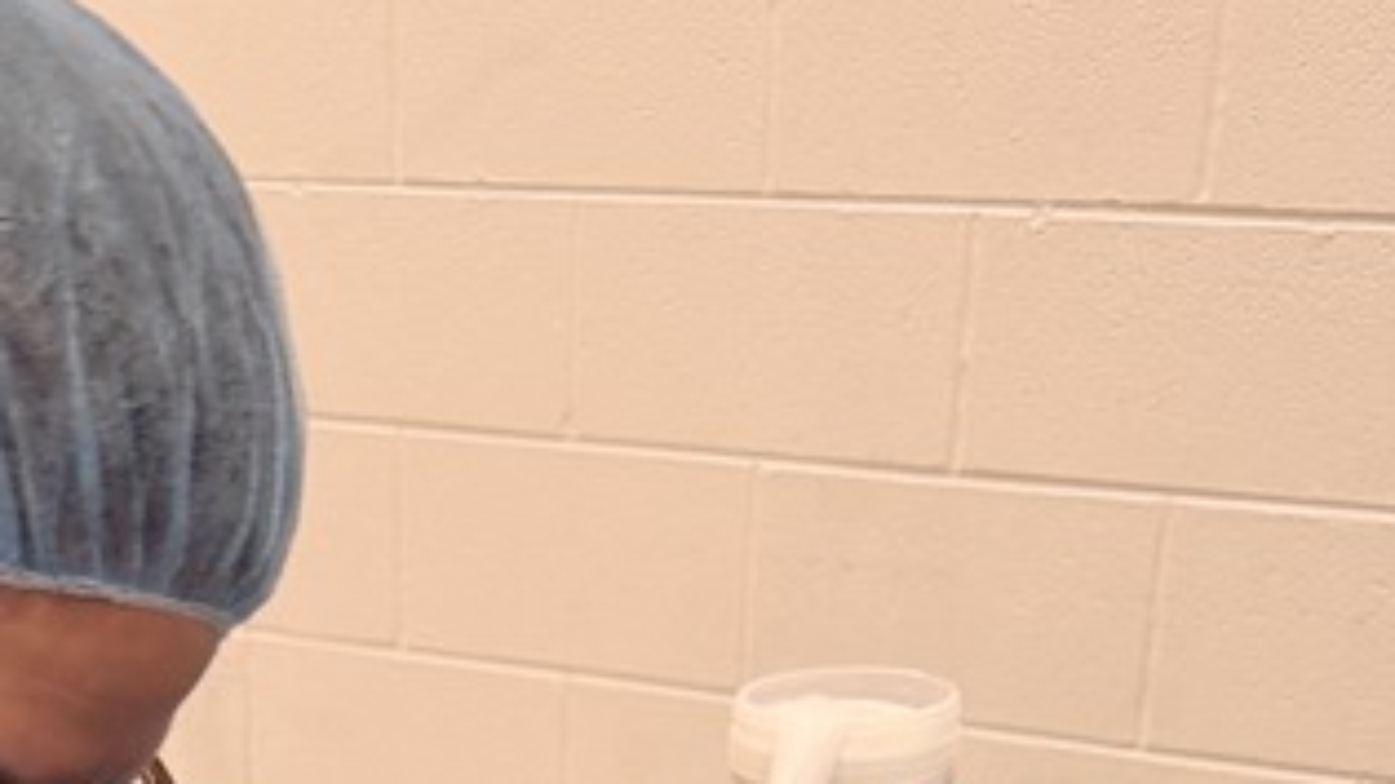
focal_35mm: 85
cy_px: 2113
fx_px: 3143
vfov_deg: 11.0
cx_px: 195
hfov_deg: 24.4
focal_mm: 6.76
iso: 200
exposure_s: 1/120
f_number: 1.78
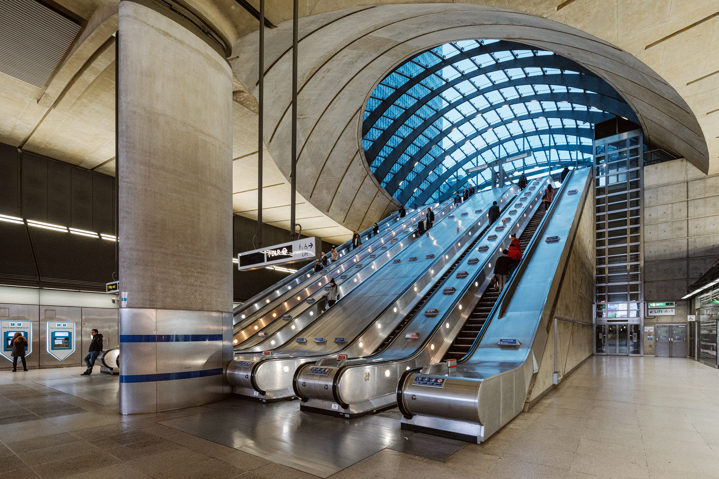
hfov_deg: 93.3
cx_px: 360
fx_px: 340
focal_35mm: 17
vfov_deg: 70.4
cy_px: 240
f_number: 8
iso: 1000
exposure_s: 1/30
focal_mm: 17
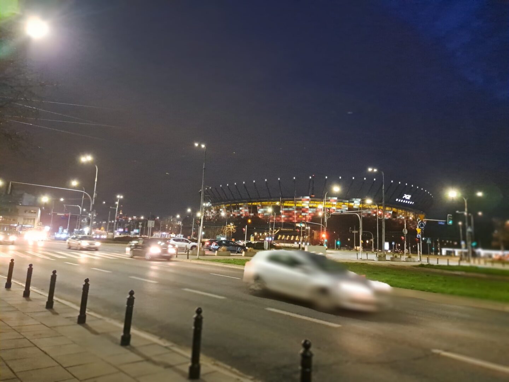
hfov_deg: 71.6
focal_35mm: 24
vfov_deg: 56.8
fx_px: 353
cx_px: 254
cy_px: 191
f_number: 1.8
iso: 1000
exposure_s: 1/20
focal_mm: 5.23
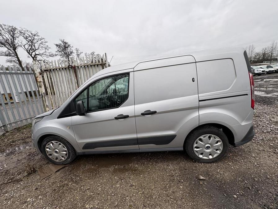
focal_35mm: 14
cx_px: 139
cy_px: 104
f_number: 2.2
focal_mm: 2.22
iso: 40
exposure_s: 1/238
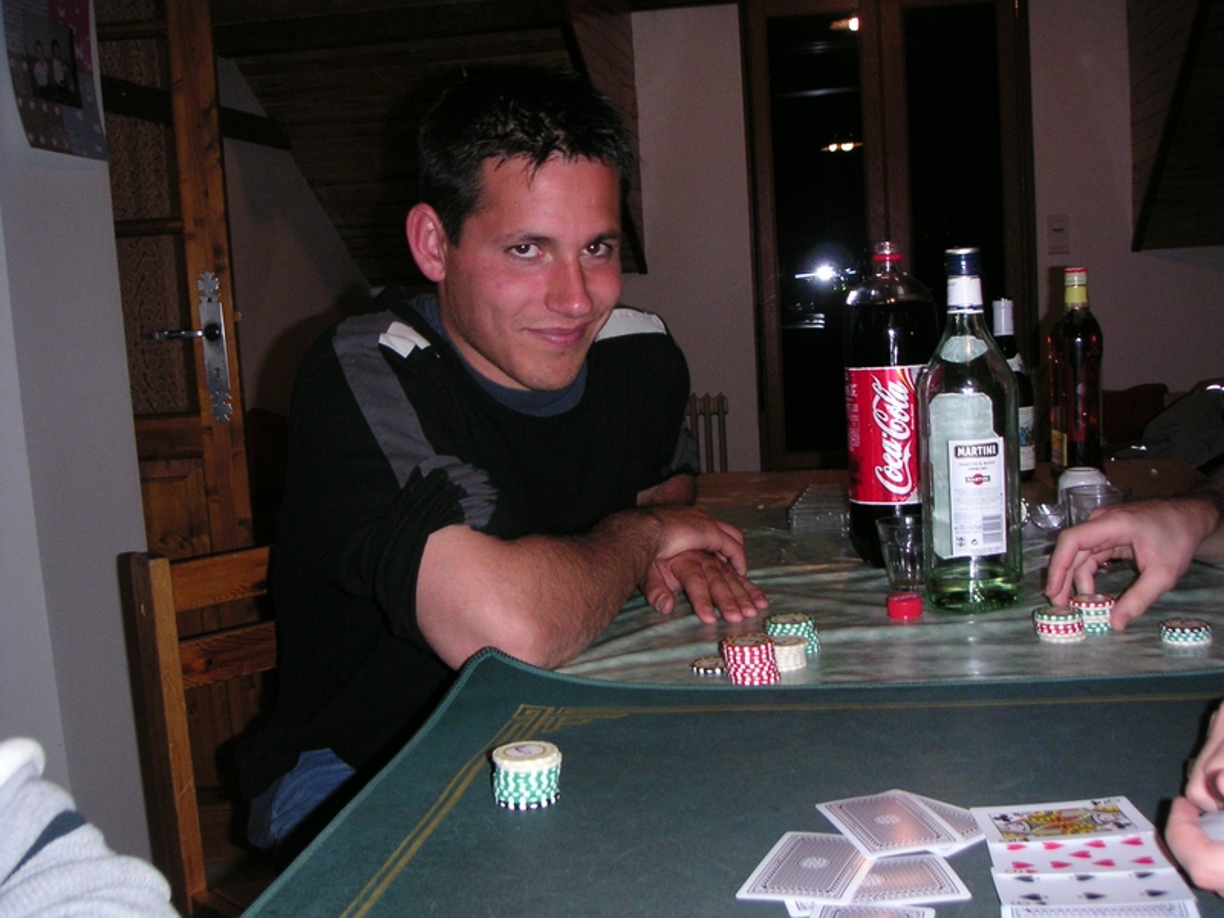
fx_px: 1344
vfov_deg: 37.7
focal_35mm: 38
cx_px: 612
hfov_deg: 49.0
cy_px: 459
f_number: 2.8
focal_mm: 6
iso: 160
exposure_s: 1/45
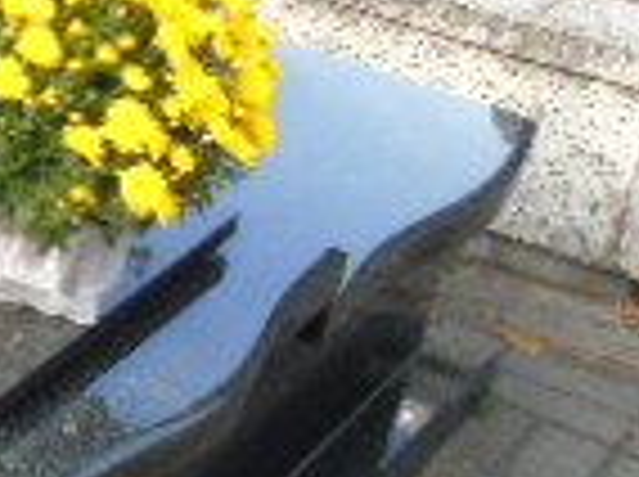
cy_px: 122
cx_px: -652
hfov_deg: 14.4
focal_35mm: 113
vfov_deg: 13.0
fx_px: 2082
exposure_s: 1/100
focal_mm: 4.4
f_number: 3.4
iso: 80
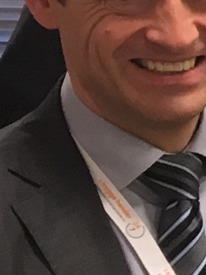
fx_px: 2040
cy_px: 324
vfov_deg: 7.6
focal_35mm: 257
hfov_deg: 4.9
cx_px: 996
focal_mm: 4.15
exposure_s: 1/33
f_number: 2.2
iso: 64
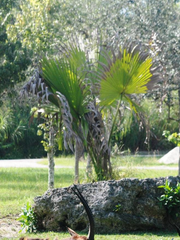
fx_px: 2017
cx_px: 116
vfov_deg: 6.8
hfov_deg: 5.1
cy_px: 197
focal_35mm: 291
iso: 400
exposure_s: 1/500
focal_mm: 110
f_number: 5.6
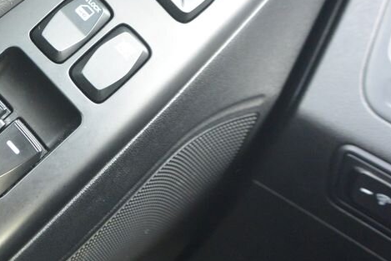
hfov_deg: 31.0
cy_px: 114
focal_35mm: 59
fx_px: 641
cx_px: -17
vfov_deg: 23.0
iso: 560
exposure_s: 1/60
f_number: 3.5
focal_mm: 10
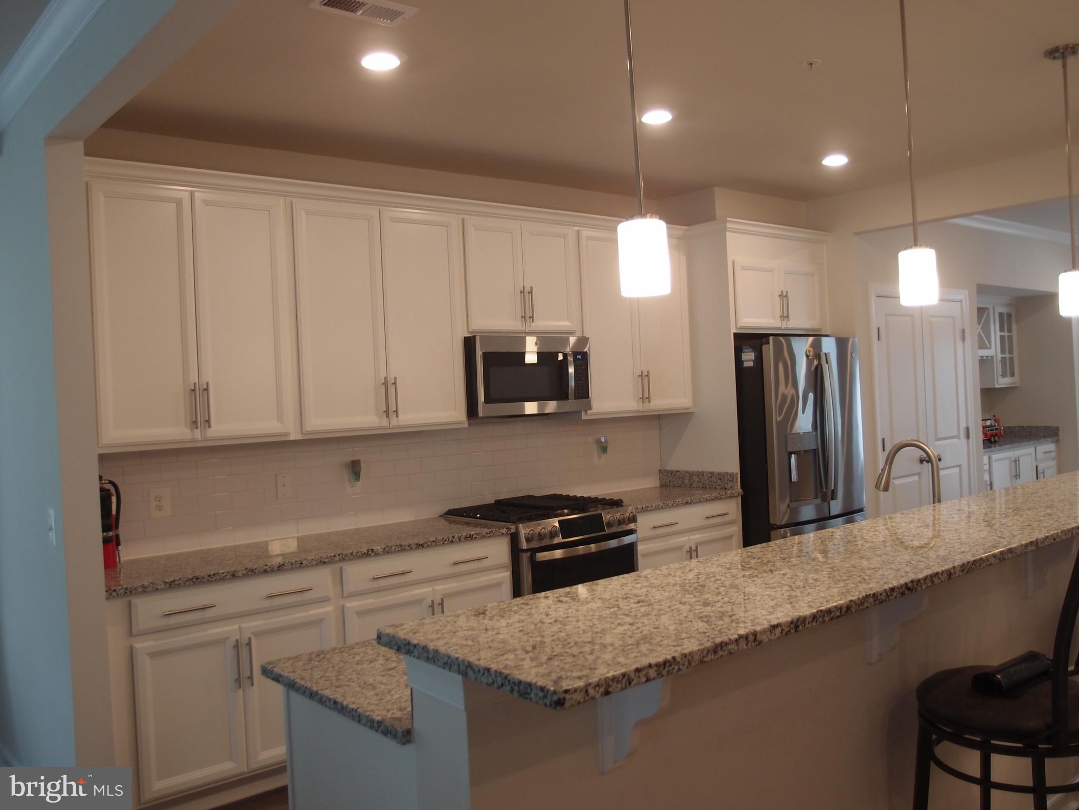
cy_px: 405
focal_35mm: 30
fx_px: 935
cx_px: 540
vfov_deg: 46.8
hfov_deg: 60.0
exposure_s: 1/60
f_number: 1.9
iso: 100
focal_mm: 6.48
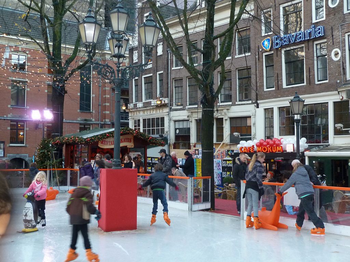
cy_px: 131
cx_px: 175
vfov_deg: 35.9
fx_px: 404
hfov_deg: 46.8
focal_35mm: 40
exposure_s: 1/30
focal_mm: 6.5
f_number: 3.6
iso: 200
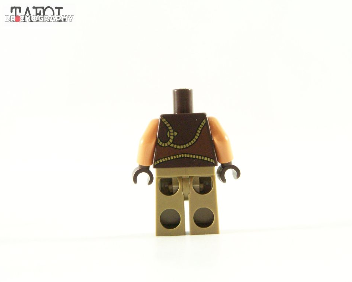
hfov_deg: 15.6
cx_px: 188
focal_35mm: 123
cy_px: 141
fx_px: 1282
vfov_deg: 12.5
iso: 400
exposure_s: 1/60
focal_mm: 19.4
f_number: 3.6
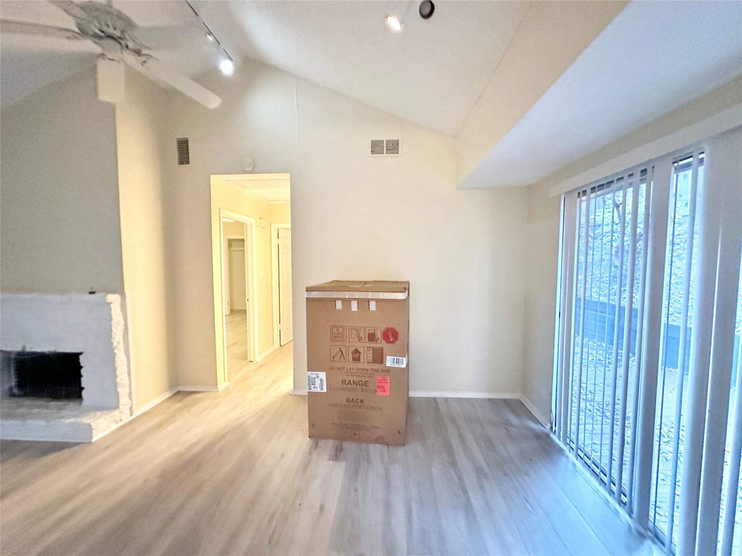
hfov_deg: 102.1
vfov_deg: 85.7
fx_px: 300
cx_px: 371
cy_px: 278
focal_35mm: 14
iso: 1000
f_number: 2.2
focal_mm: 2.22
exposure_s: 1/60
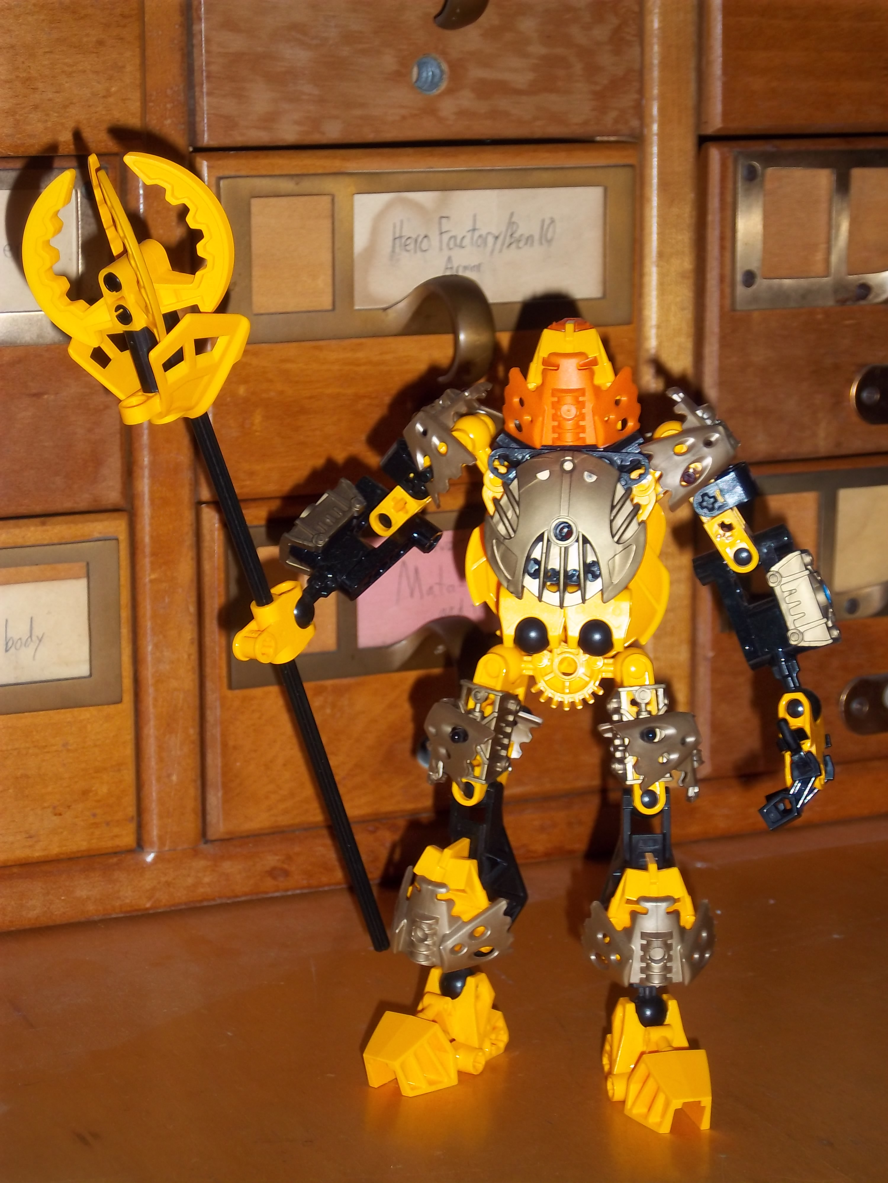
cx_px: 444
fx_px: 3044
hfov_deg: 16.6
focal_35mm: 89
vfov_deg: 22.0
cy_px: 592
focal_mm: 15.99
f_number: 4.18
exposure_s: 1/50
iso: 64
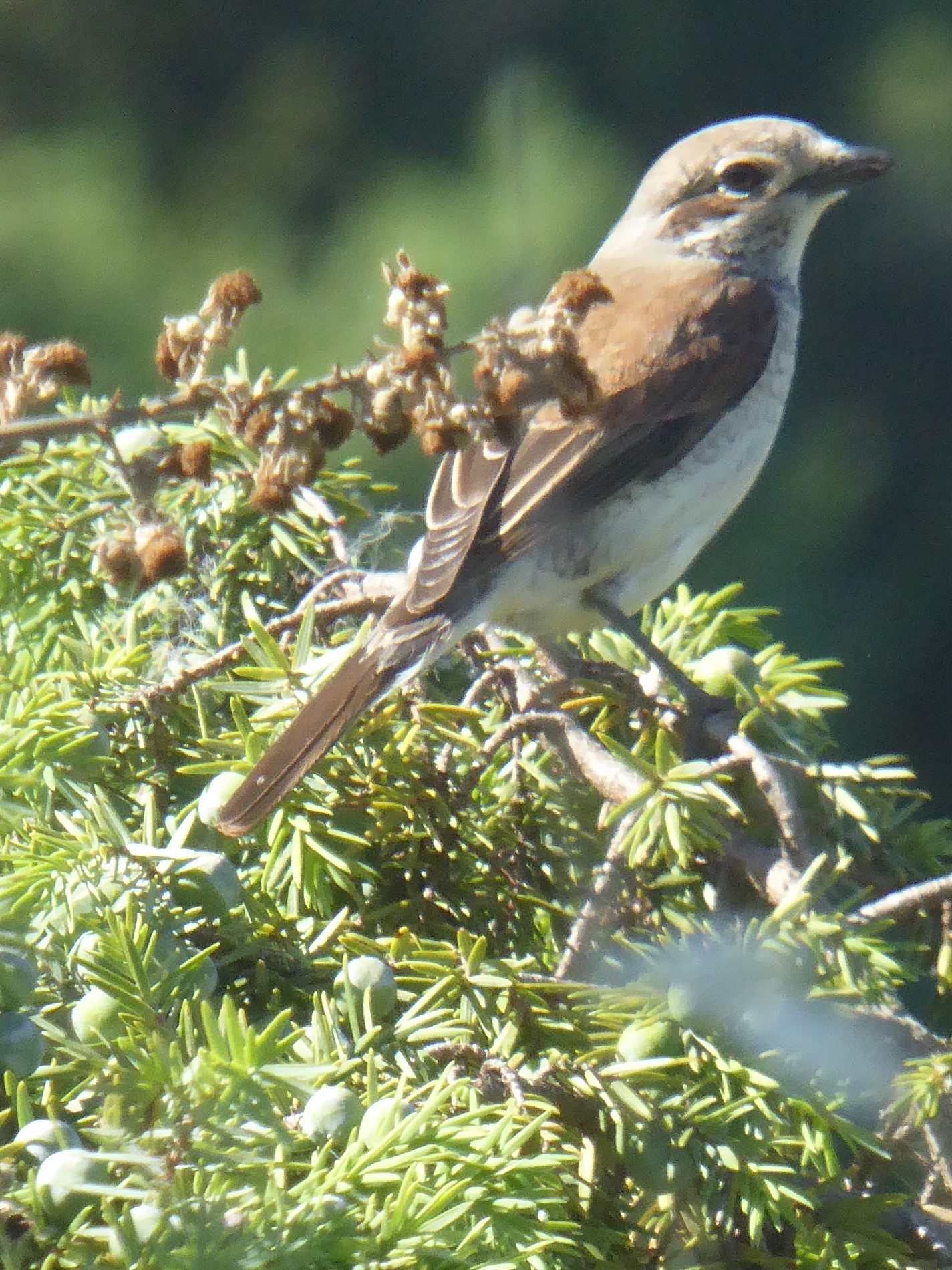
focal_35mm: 631
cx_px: 476
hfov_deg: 2.4
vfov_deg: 3.1
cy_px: 635
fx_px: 23146
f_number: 6.1
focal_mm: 101.7
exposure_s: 1/400
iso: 400
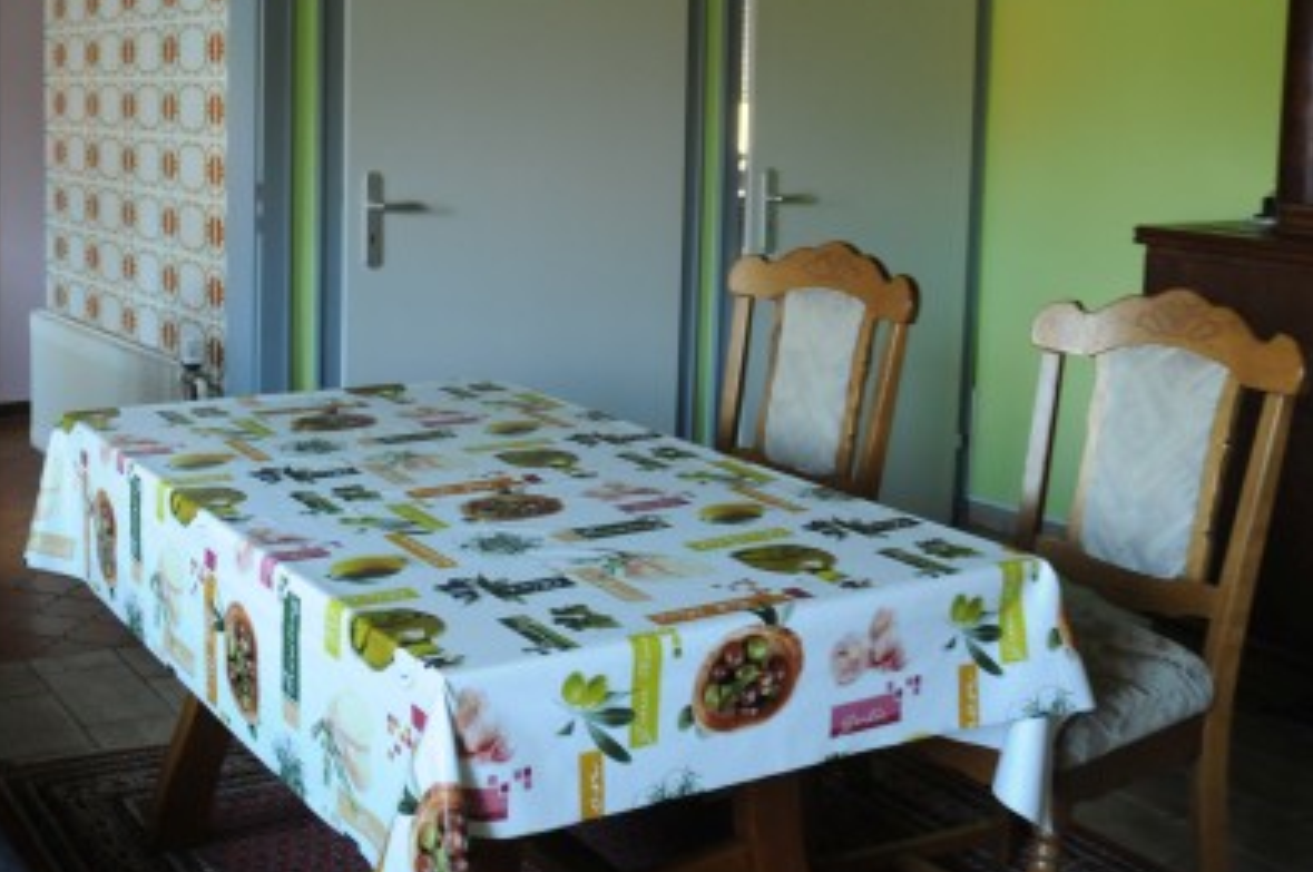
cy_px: 236
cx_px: 277
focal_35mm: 44
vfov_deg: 30.0
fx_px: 1603
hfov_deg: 42.7
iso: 800
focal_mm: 18
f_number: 4.5
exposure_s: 1/30
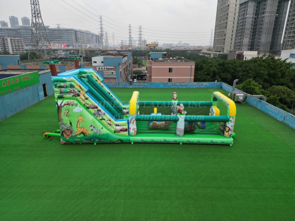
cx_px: 148
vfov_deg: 56.8
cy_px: 110
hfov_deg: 71.6
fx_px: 205
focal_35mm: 24
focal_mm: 6.72
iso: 200
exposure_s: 1/1500
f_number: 1.7
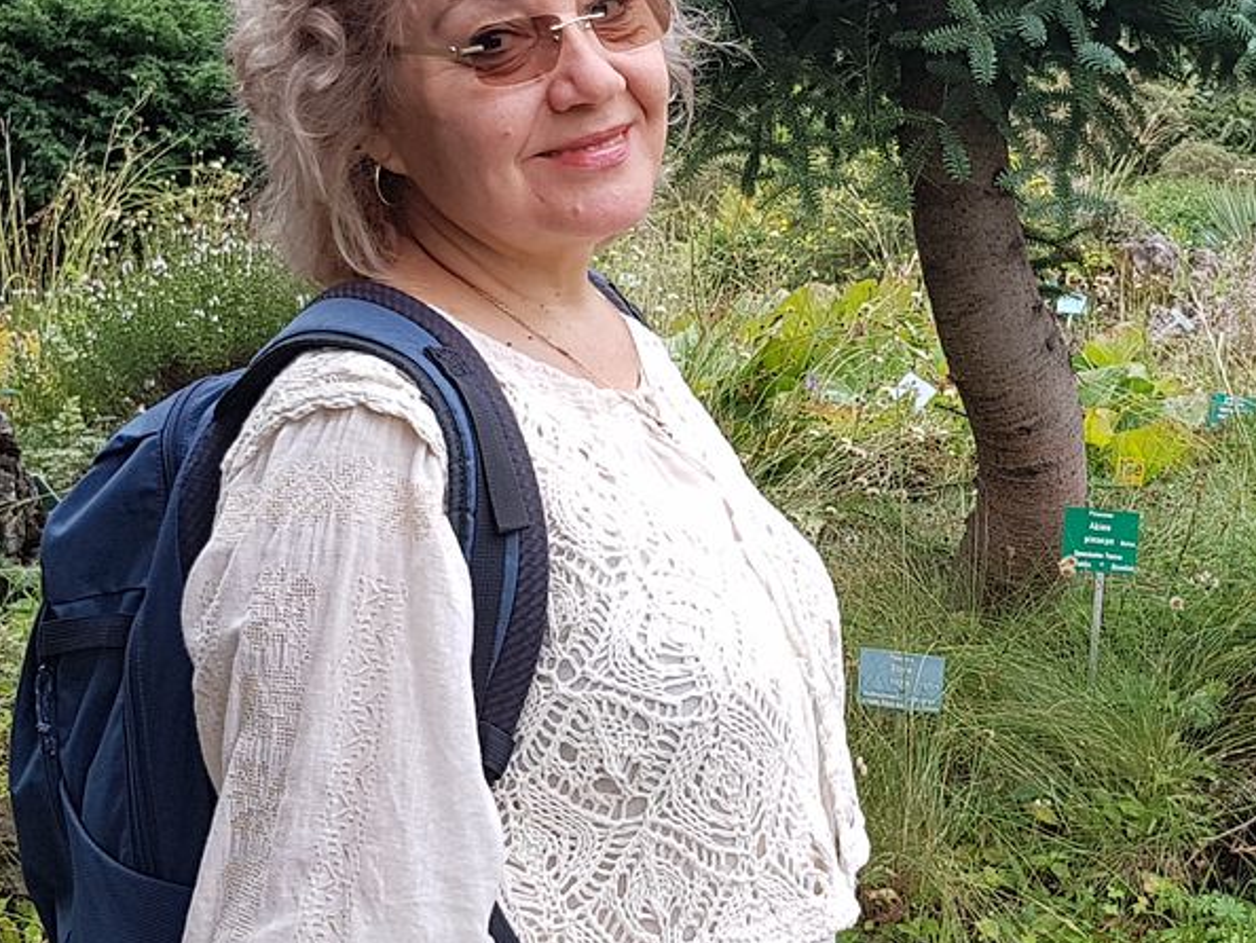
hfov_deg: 27.3
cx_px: 968
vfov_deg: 21.0
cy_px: 372
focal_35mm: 70
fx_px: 2541
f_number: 1.7
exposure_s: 1/424
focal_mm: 4.2
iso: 50
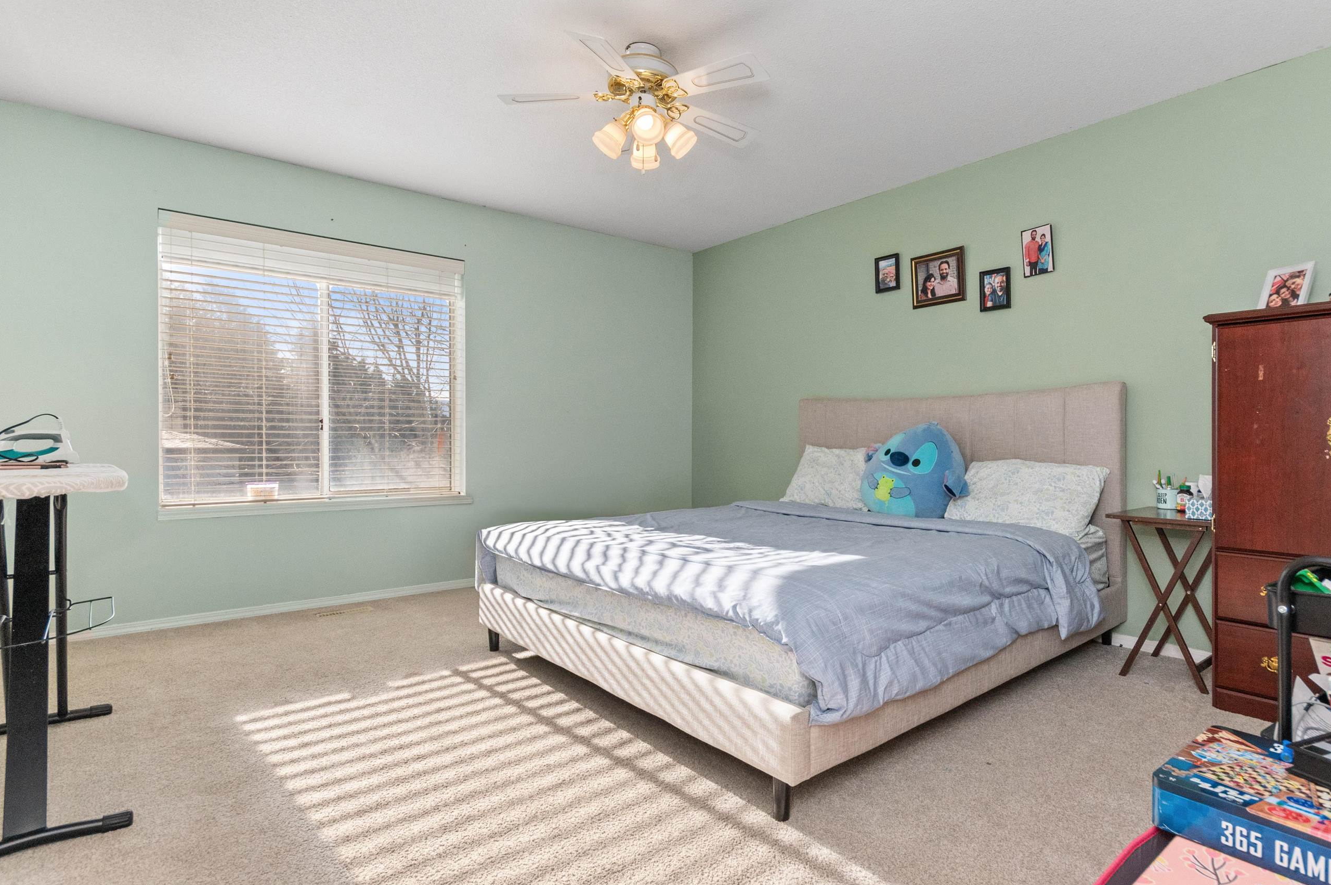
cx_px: 762
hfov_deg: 89.4
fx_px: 665
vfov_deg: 67.3
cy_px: 438
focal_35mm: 18
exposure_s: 1/250
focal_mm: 10
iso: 320
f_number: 9
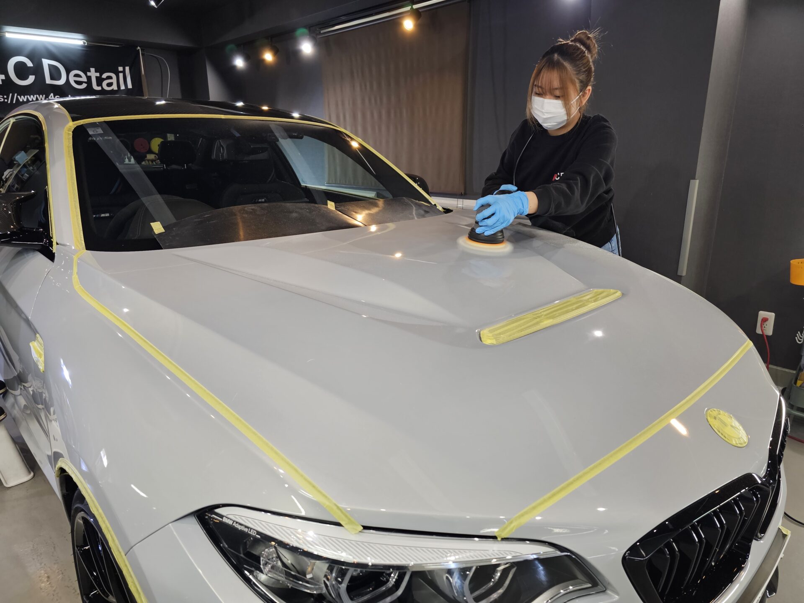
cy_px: 302
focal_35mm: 23
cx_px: 402
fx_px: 534
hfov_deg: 73.9
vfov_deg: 58.9
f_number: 1.7
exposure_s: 1/100
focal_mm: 6.3
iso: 125
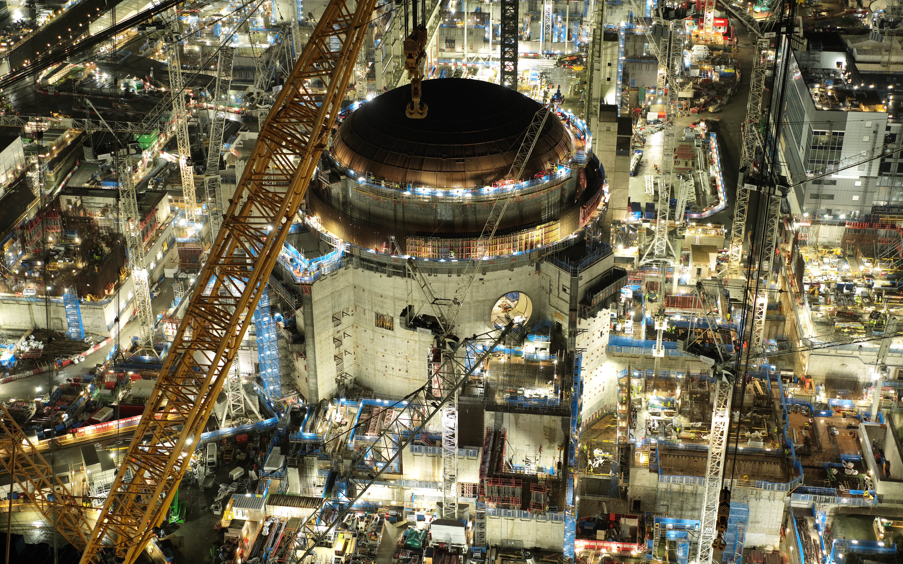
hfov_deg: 39.6
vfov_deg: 25.3
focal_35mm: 51
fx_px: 1255
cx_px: 452
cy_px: 282
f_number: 2.8
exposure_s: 1/30
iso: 1600
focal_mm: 50
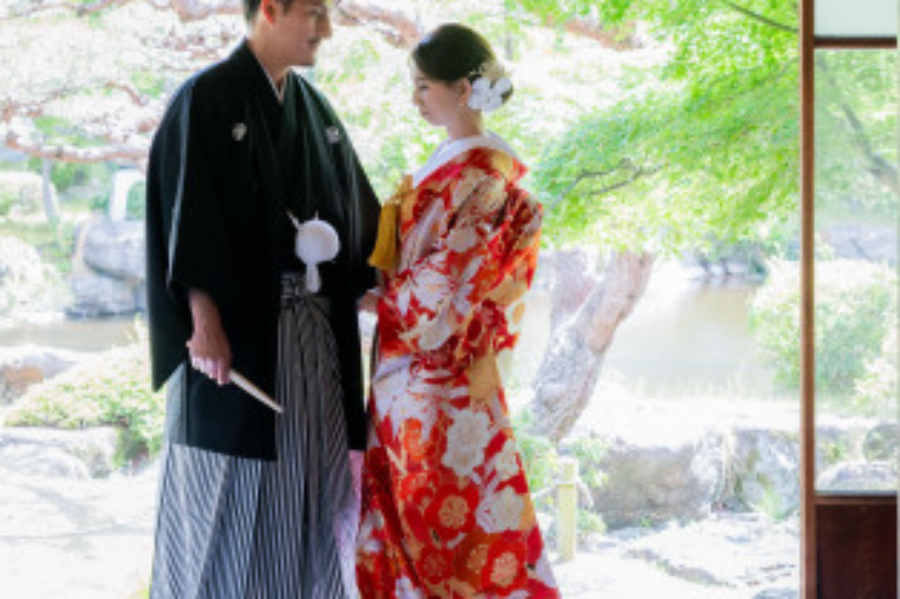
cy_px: 85
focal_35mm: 107
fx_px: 2673
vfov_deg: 12.7
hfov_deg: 19.1
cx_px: 456
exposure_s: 1/100
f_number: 4
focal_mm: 42
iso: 320
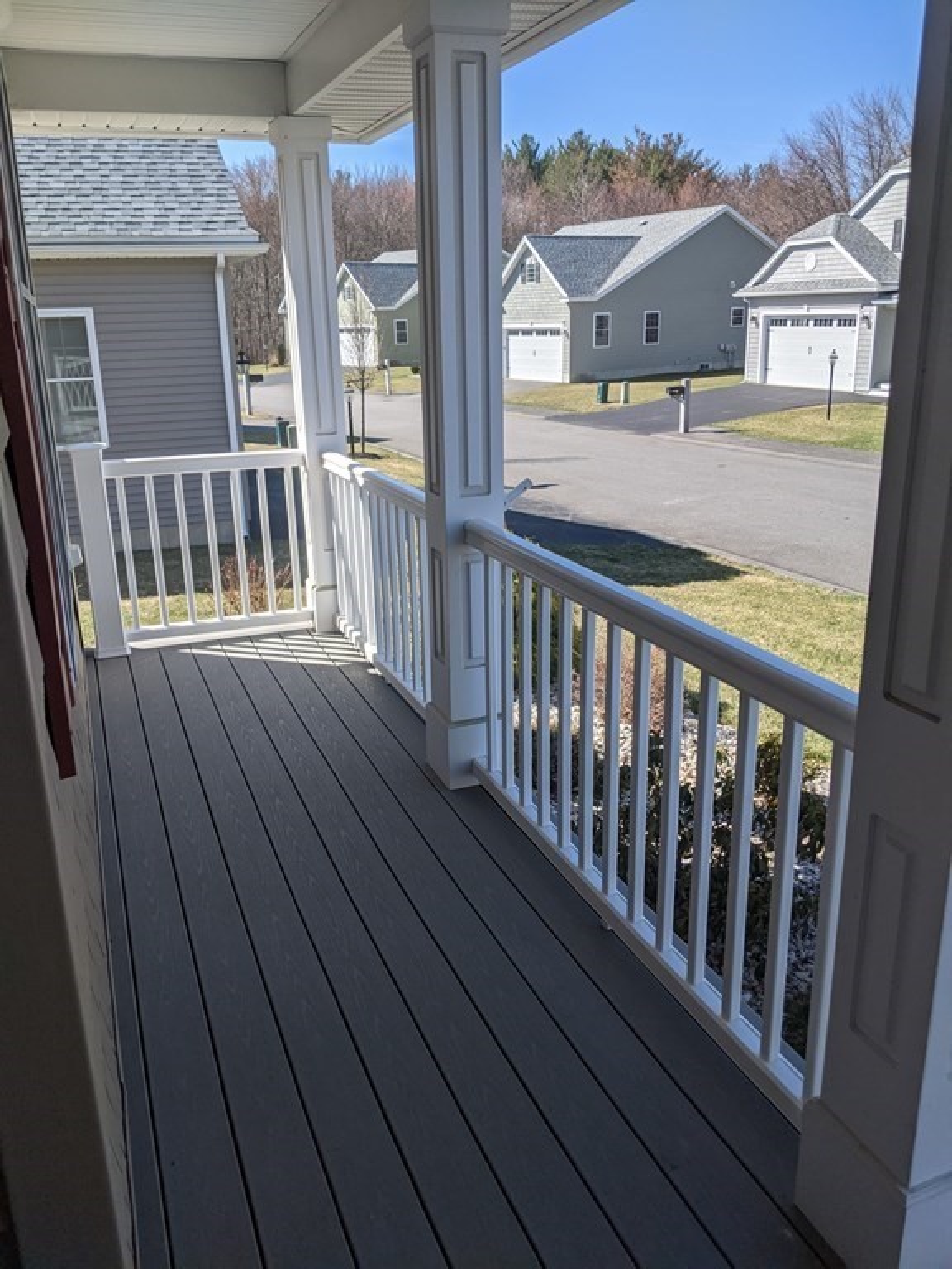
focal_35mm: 27
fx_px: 990
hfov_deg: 51.4
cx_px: 476
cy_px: 634
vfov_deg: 65.3
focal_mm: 4.44
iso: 75
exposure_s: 1/4673
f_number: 1.8
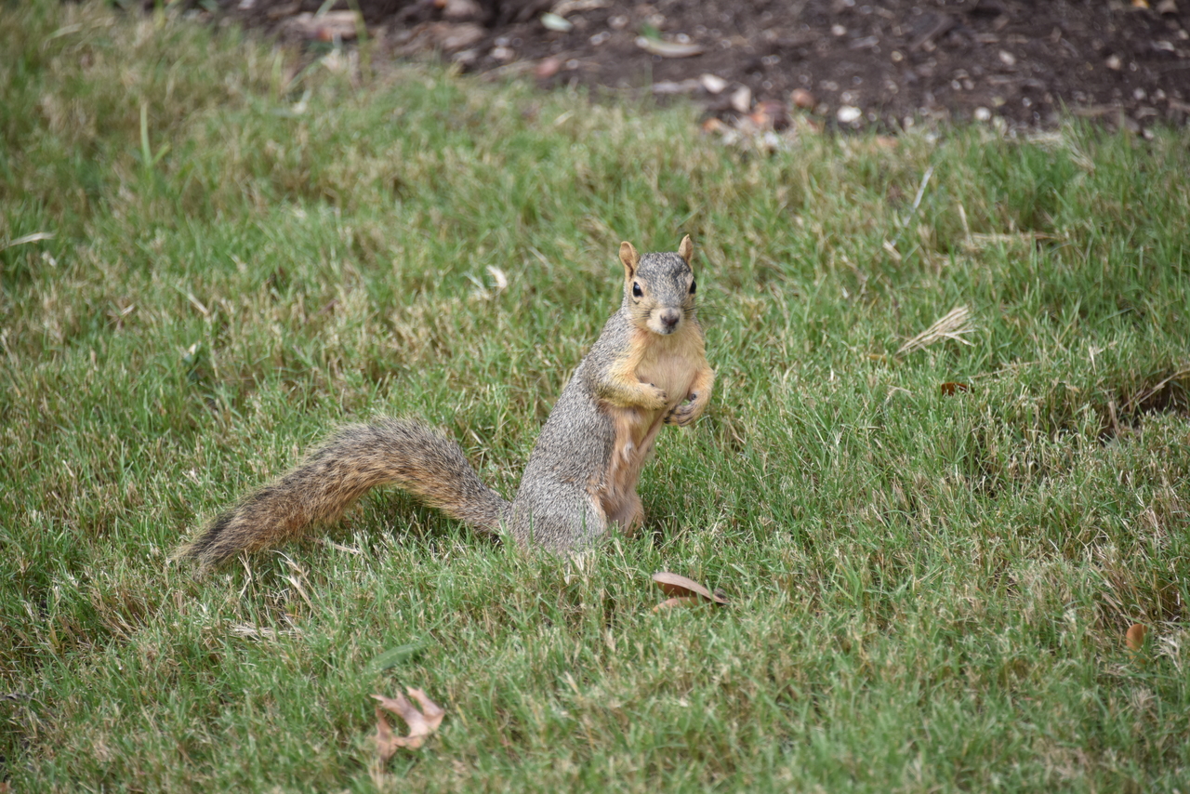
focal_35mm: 300
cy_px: 397
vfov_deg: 4.6
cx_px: 595
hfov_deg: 6.9
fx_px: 9918
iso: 360
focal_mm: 300
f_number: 5.6
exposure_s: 1/640
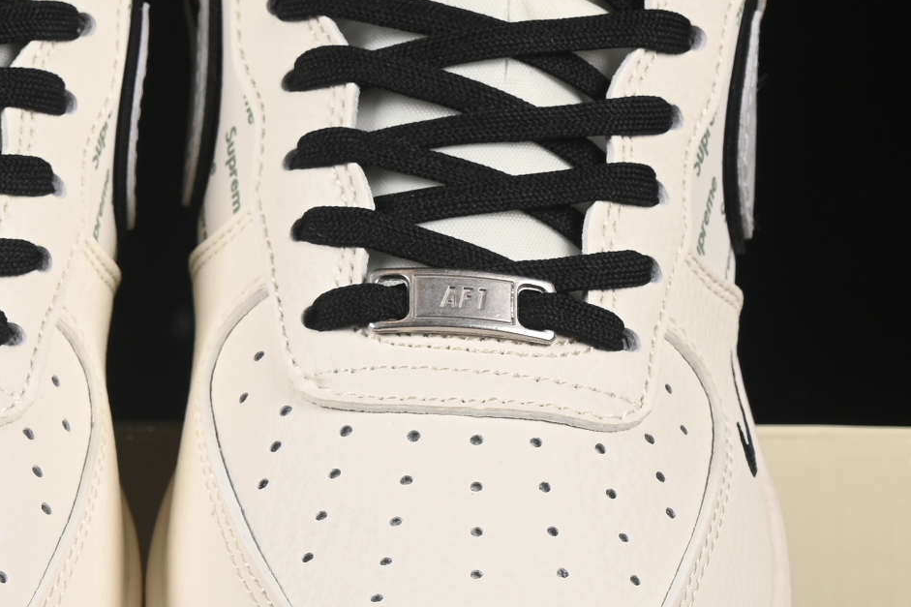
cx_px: 92
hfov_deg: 9.2
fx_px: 5616
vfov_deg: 6.2
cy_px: 430
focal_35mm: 222
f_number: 8
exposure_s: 1/80
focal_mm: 50
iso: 160
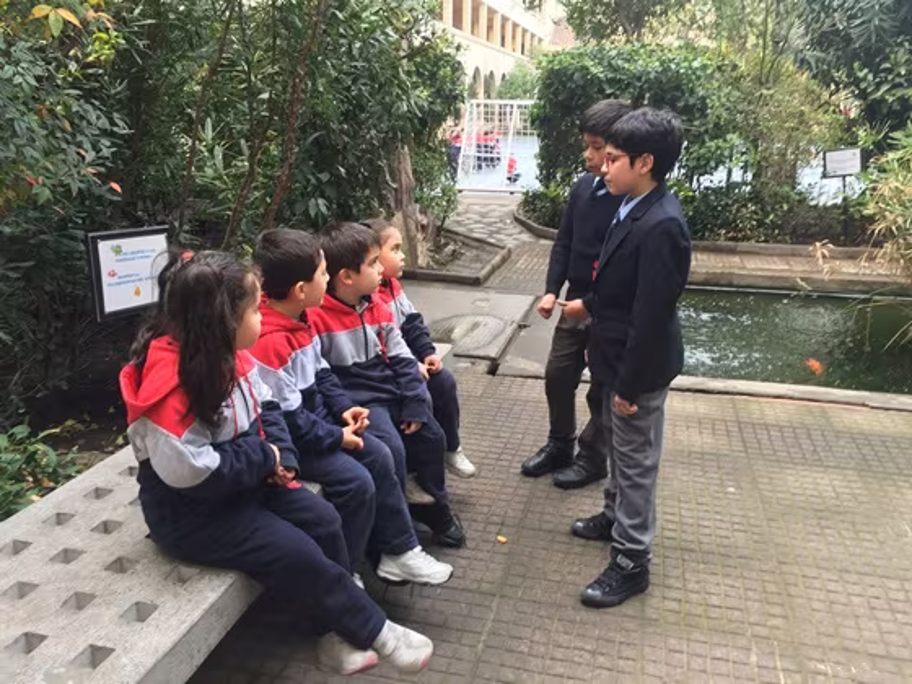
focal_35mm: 29
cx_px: 456
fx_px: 764
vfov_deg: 48.2
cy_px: 342
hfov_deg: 61.7
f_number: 2.2
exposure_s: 1/50
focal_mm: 4.15
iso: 32
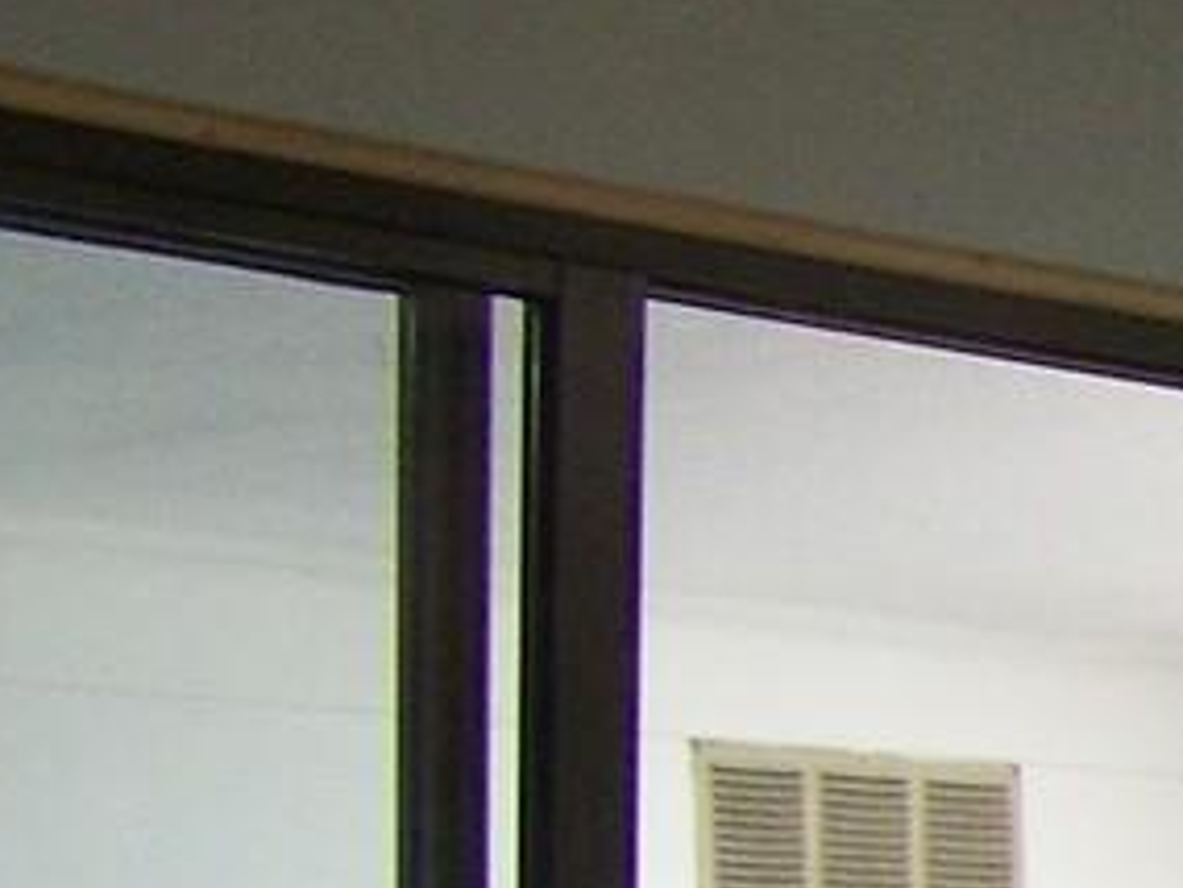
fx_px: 6906
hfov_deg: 8.7
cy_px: 1660
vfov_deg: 7.1
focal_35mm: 202
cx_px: 3072
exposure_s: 1/30
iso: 125
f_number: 2.8
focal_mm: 5.85
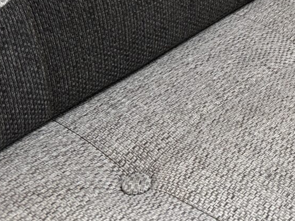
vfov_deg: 15.9
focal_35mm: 88
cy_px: -72
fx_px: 750
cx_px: 398
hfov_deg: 20.1
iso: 64
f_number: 1.78
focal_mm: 6.86
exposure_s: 1/201
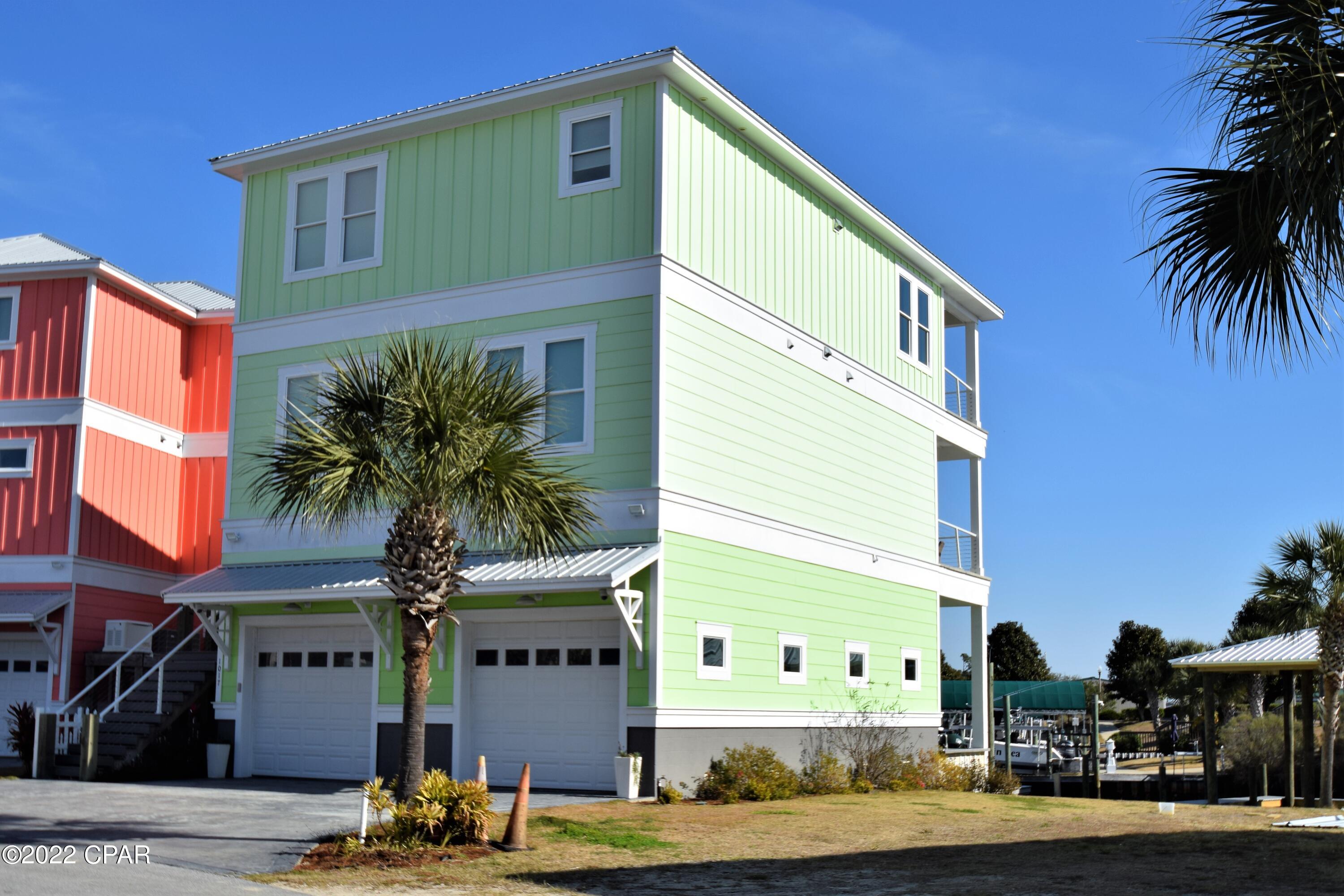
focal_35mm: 36
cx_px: 672
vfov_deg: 36.9
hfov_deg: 53.1
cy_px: 448
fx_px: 1344
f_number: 11
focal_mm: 24
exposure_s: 1/500
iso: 200
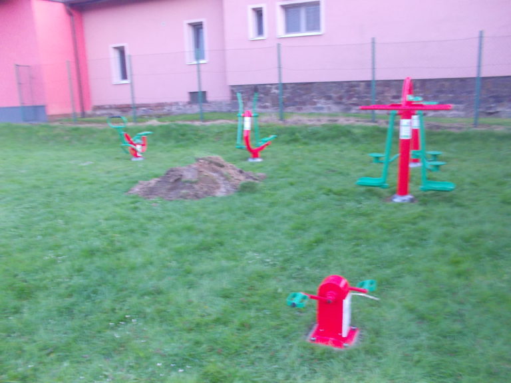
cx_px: 256
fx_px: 428
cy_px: 192
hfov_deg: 61.7
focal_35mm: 29
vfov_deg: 48.2
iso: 200
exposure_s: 1/25
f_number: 3.3
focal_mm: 4.1
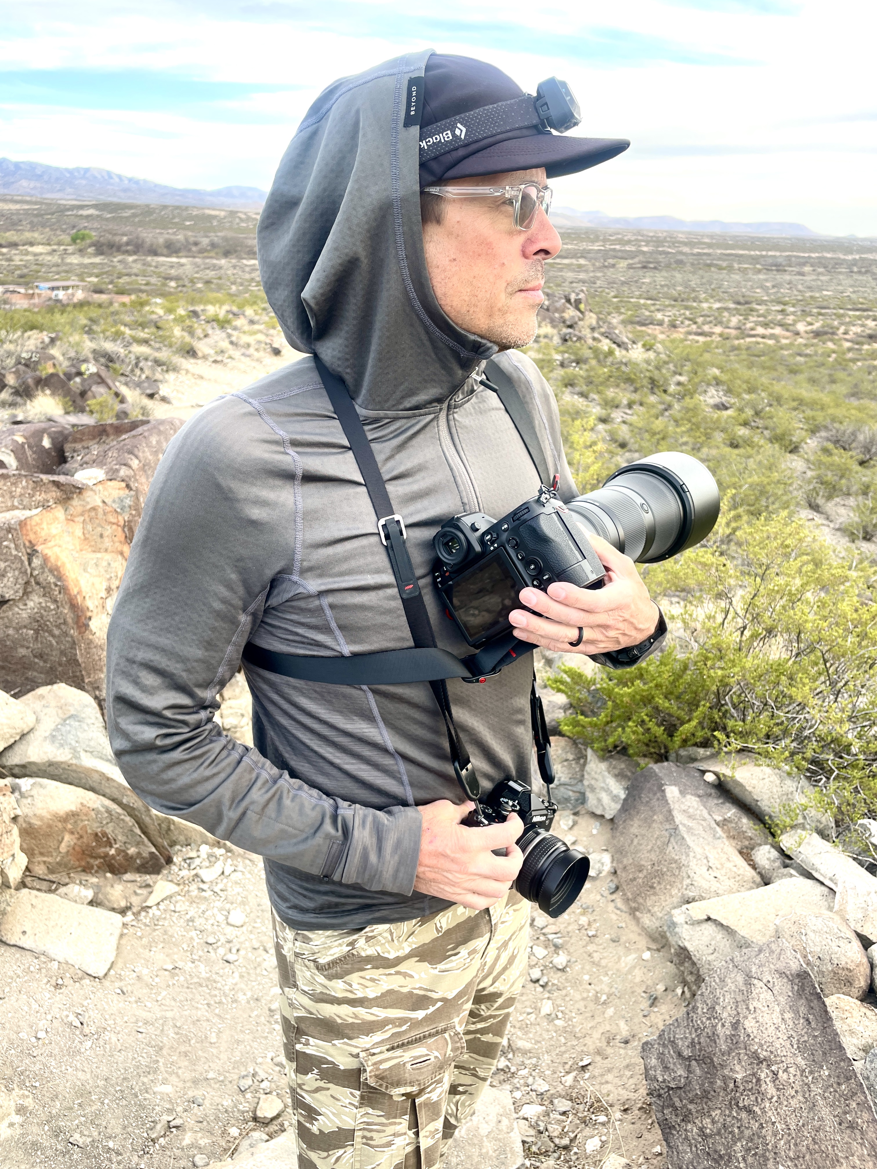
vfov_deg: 67.3
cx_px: 438
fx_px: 878
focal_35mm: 26
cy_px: 584
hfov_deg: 53.1
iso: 32
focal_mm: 4.2
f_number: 1.6
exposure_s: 1/177
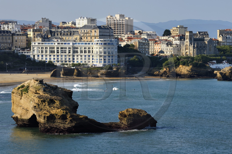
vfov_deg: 8.1
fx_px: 1095
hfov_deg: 12.1
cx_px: 116
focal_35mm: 170
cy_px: 77
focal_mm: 170
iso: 200
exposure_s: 1/250
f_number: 13
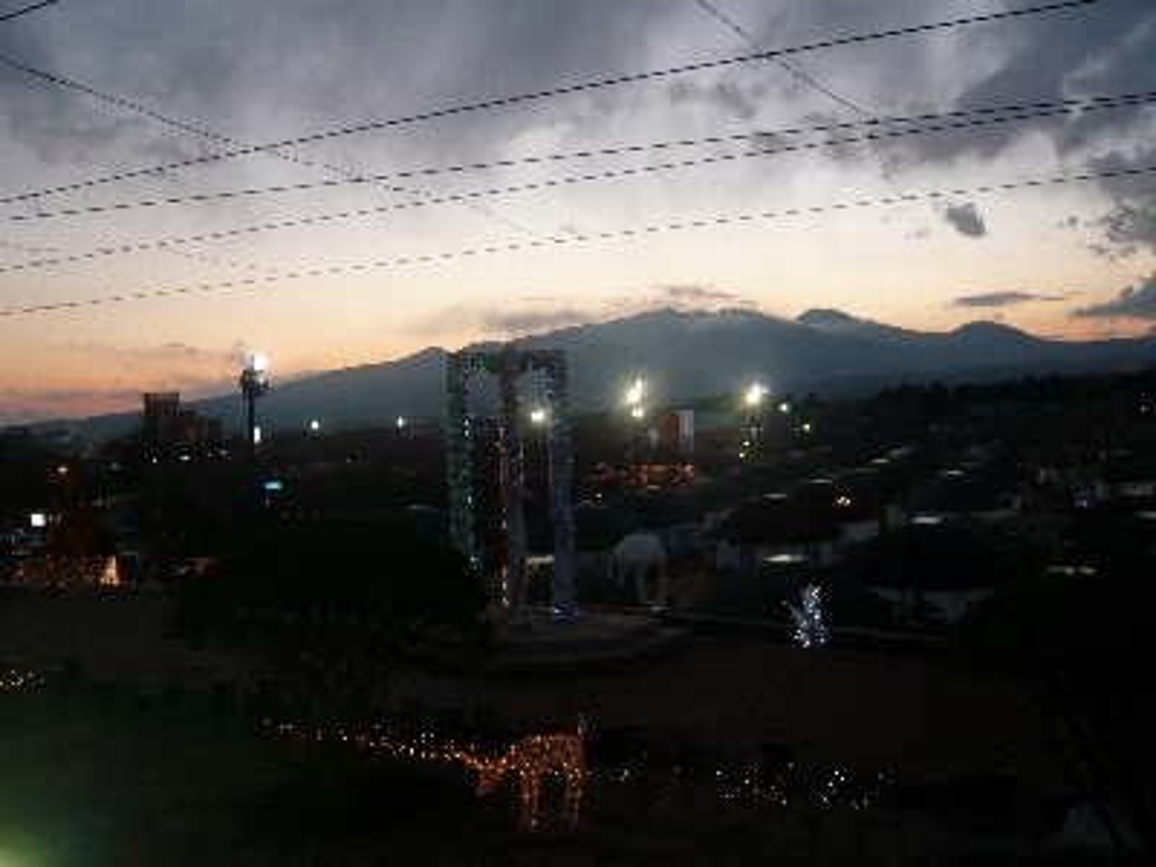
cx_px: 578
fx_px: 935
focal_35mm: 28
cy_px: 434
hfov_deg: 63.4
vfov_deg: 49.7
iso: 100
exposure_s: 1/30
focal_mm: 4.6
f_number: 2.8
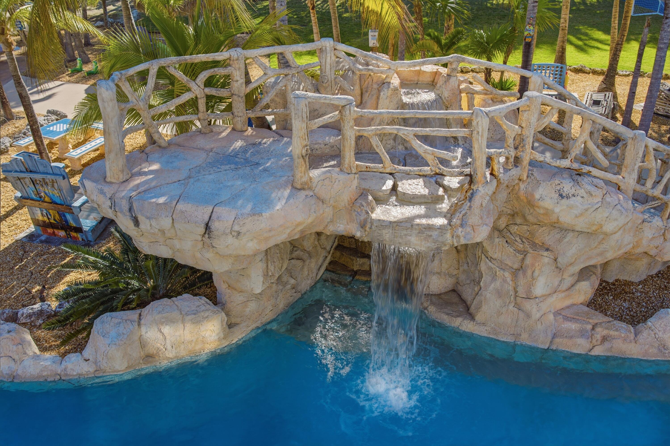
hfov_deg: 58.7
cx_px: 335
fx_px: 596
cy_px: 223
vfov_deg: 41.1
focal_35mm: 32
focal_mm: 32
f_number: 6.3
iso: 500
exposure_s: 1/8000
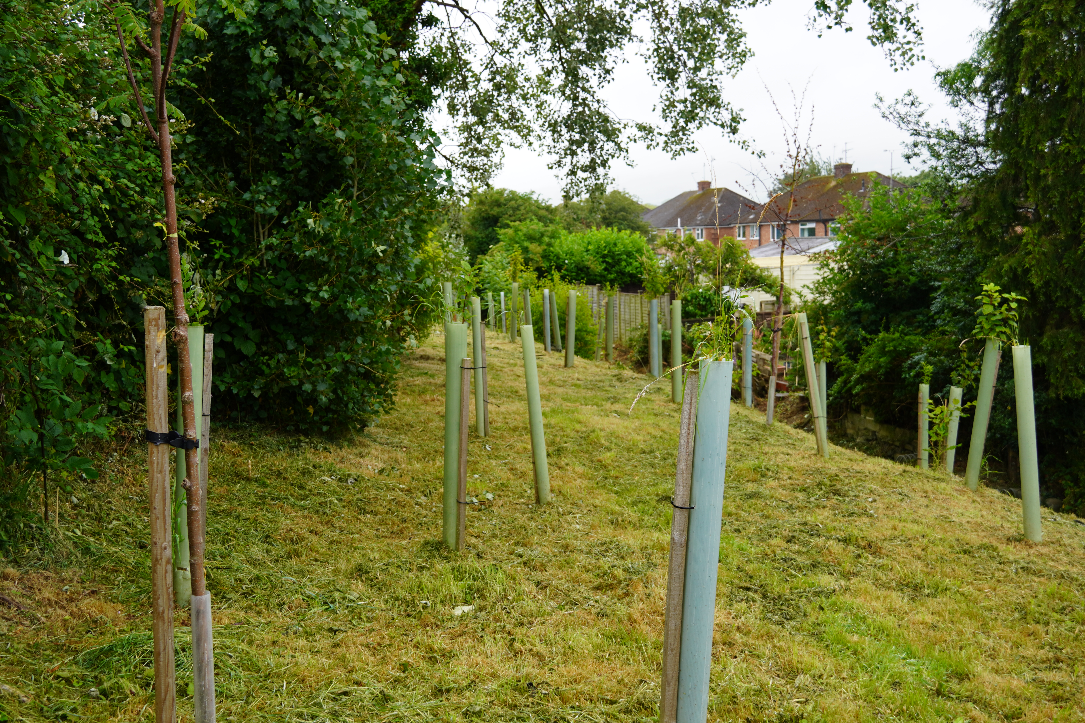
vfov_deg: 35.5
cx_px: 542
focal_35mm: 38
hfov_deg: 51.3
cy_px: 362
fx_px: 1130
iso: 100
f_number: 5.6
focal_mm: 25
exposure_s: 1/80
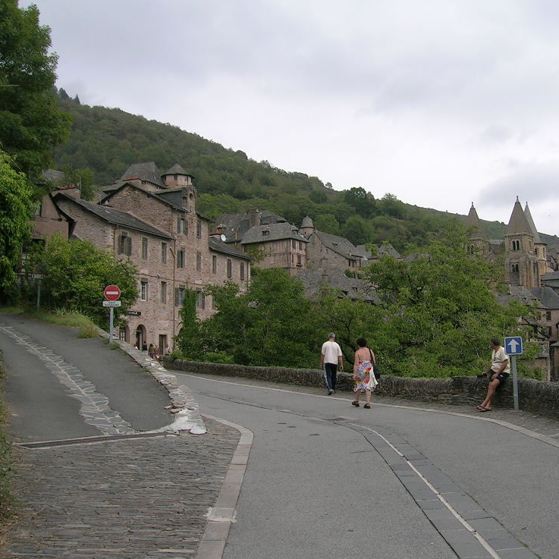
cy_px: 271
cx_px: 381
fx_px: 786
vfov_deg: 39.2
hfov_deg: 38.6
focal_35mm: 43
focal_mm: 5.4
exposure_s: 1/183
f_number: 4.8
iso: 50
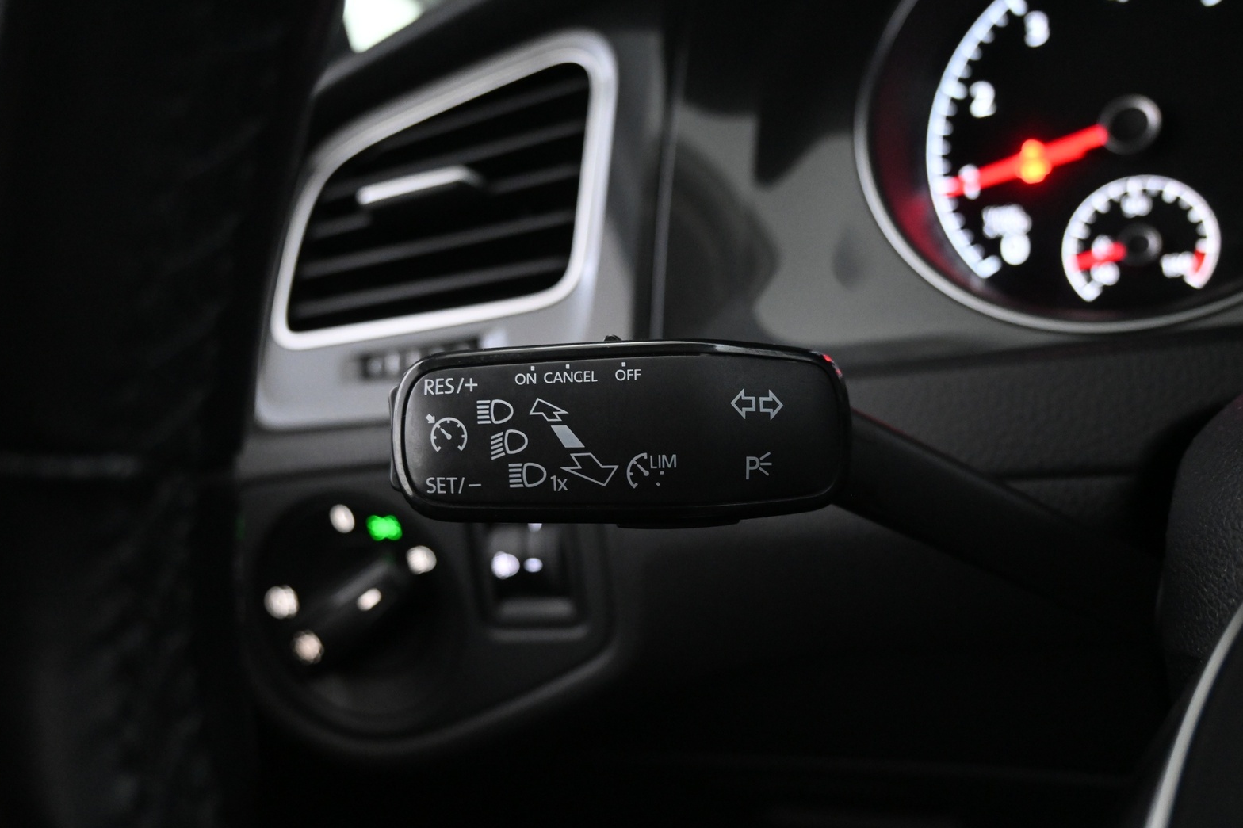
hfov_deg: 60.3
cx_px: 630
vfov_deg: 42.3
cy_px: 427
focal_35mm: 31
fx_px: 1070
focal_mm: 20
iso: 4500
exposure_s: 1/30
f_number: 3.8
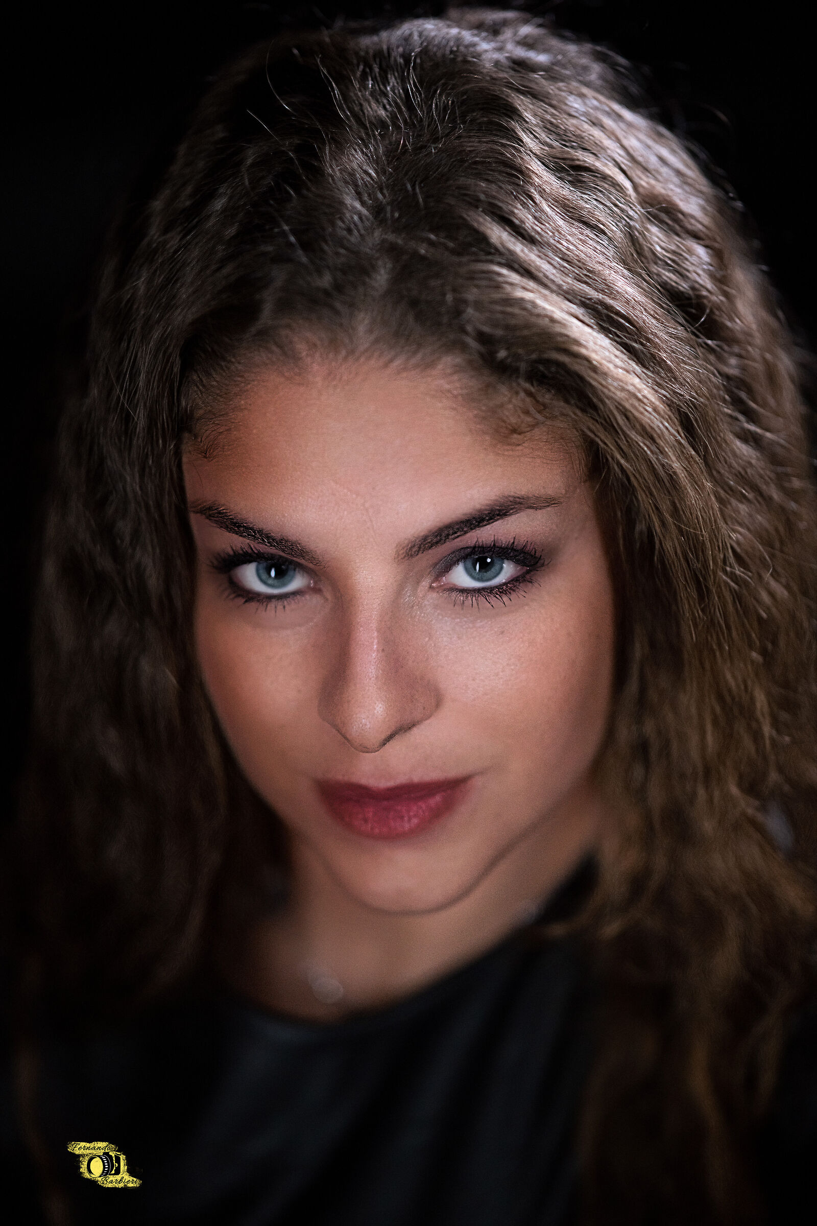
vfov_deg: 19.5
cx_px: 408
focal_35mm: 105
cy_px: 613
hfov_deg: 13.0
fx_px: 3574
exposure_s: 1/3200
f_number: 1.4
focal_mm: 105
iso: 800
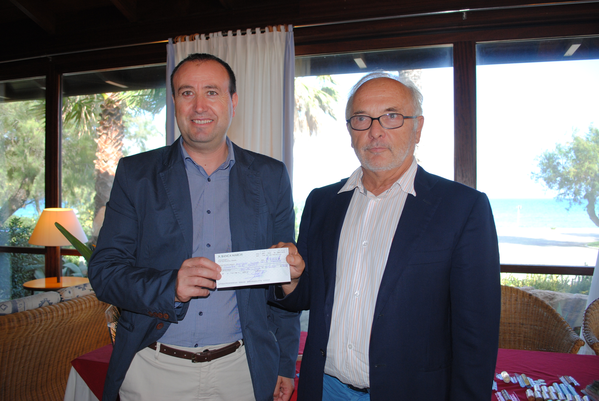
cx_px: 300
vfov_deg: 43.7
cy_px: 200
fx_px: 500
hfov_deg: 61.9
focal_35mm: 30
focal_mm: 20
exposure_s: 1/60
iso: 200
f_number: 3.8
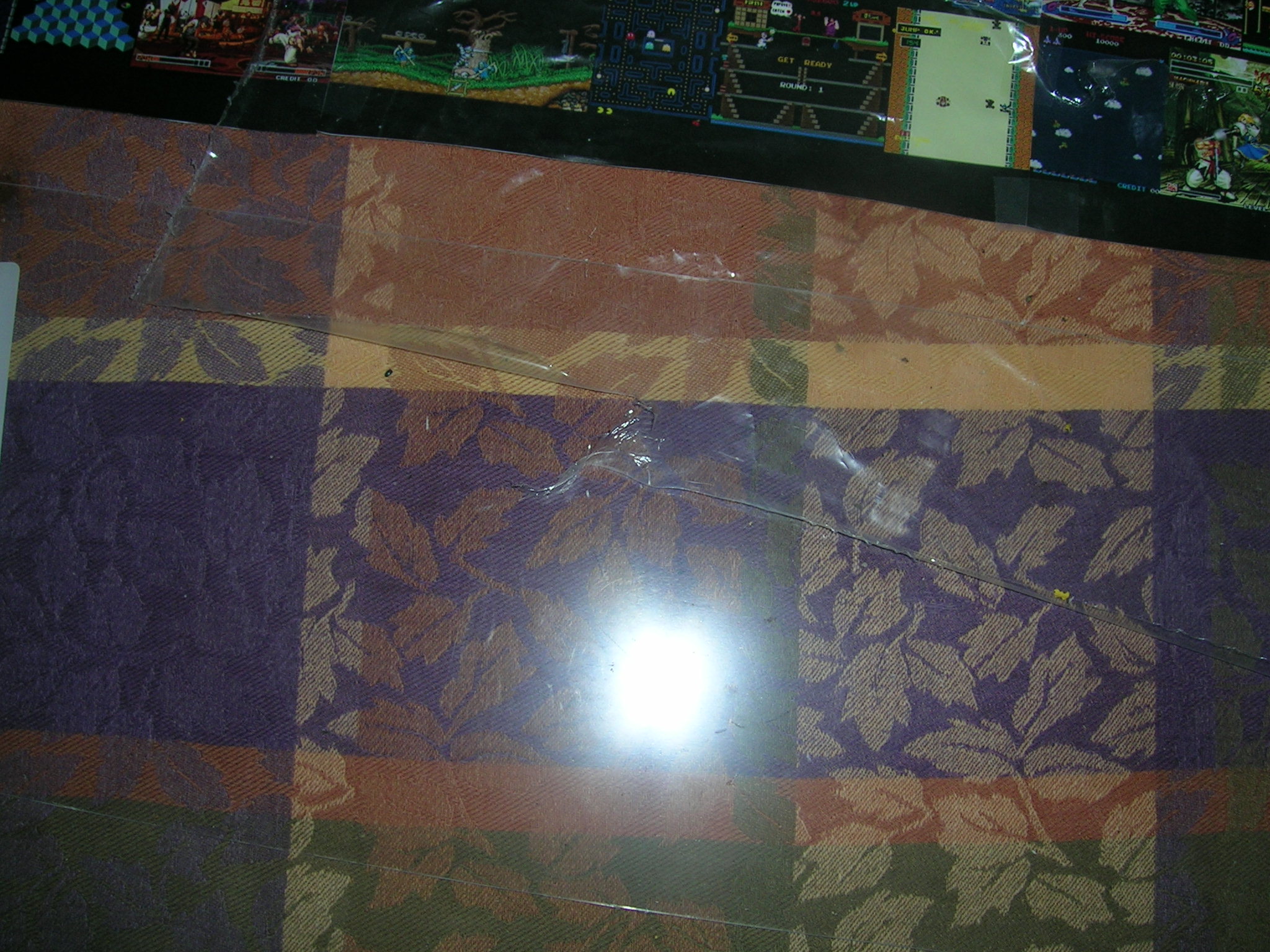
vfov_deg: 40.7
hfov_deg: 52.6
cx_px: 635
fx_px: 1284
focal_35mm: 35
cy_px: 476
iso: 50
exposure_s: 1/60.1
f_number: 4.8
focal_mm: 5.4
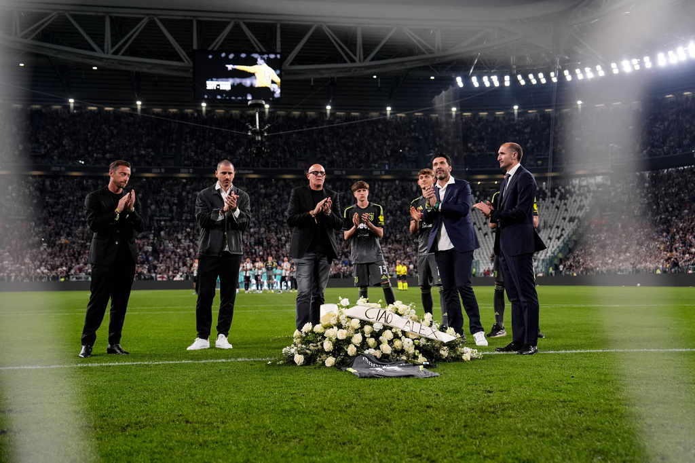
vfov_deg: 29.2
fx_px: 888
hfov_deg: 42.8
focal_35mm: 46
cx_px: 348
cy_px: 232
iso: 2000
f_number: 3.5
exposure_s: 1/1250
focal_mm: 46
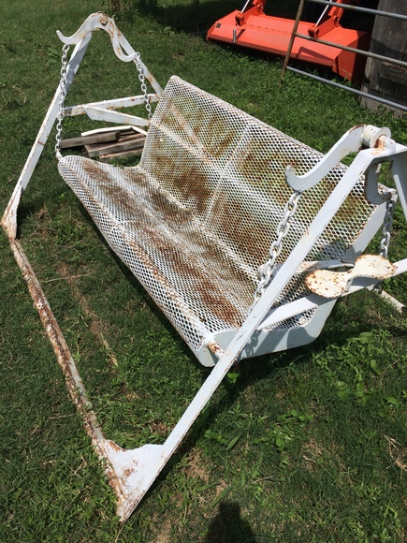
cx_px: 204
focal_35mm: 29
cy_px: 272
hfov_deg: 48.2
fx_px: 455
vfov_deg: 61.7
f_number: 2.2
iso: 32
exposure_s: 1/4566
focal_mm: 4.15
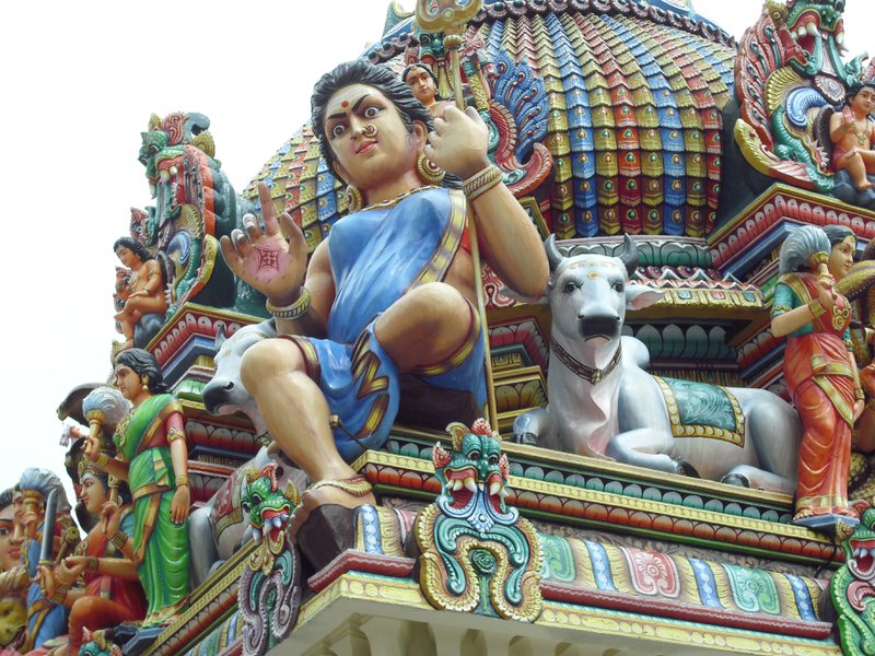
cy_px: 328
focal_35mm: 78
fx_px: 1972
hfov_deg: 25.0
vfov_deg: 18.9
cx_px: 438
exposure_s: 1/500
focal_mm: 12.8
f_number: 4.2
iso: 100
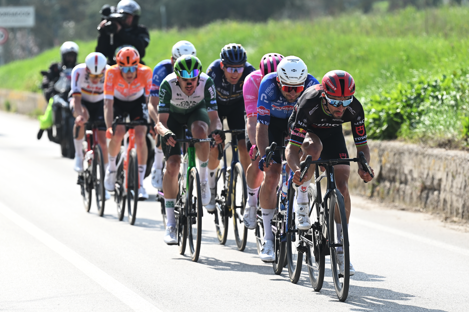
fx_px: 3516
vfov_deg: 5.1
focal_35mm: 270
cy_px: 156
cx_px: 234
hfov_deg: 7.6
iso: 250
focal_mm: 180
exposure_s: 1/1250
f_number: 4
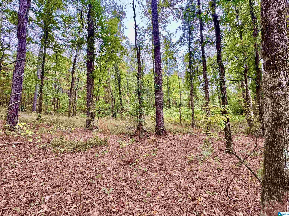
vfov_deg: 85.7
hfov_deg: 102.1
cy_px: 108
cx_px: 144
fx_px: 117
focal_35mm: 14
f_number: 2.2
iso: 125
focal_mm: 2.22
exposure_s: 1/99
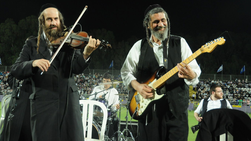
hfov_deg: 45.5
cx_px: 127
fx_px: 300
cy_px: 56
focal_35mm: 45
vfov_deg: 26.5
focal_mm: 28
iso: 800
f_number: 5
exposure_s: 1/50
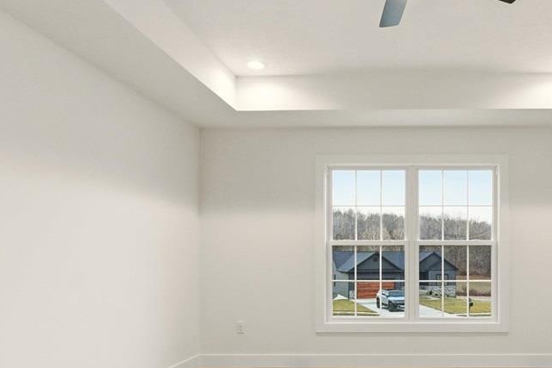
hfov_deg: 58.8
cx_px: 412
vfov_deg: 42.8
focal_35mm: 30
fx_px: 460
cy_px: 256
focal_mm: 10
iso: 400
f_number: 9
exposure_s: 1/400
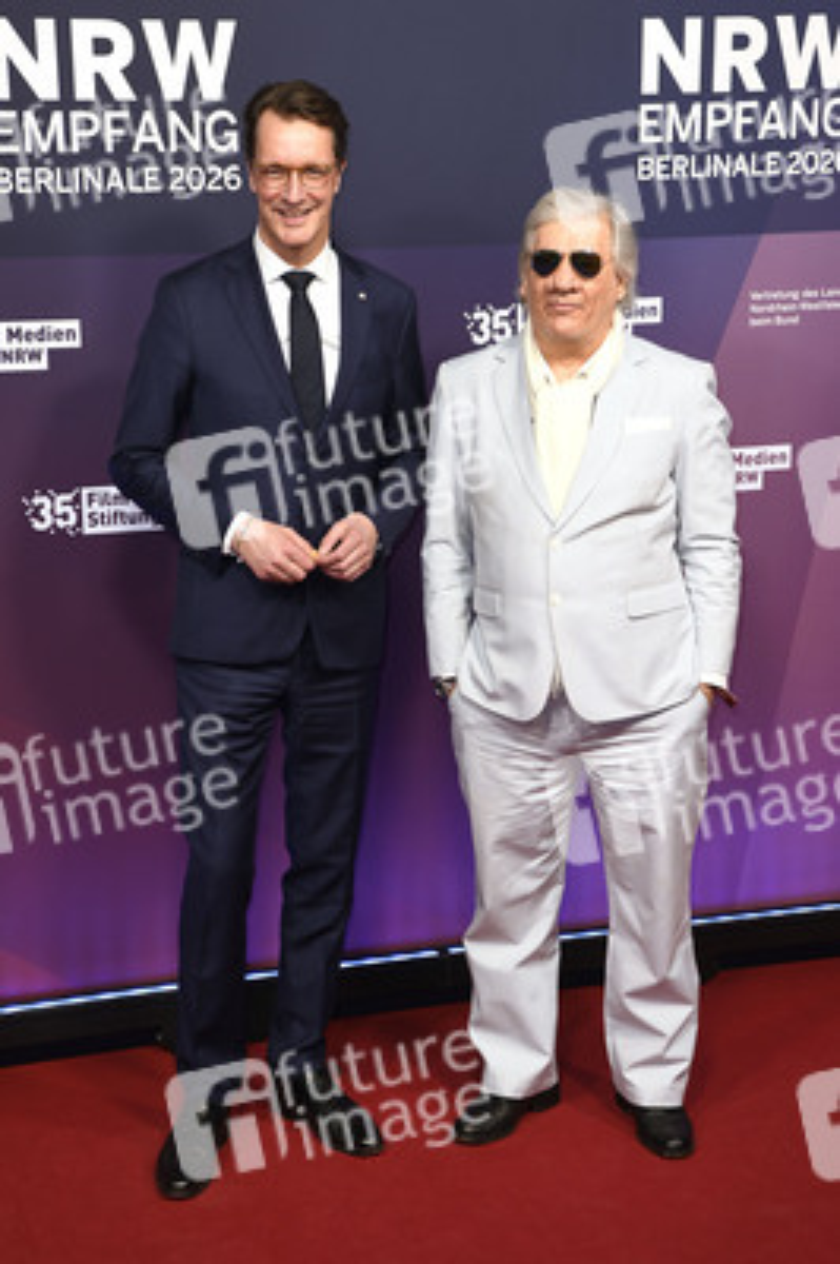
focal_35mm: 70
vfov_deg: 28.9
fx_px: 2454
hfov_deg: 19.4
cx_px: 420
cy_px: 632
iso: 800
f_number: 5
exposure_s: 1/200
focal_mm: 70
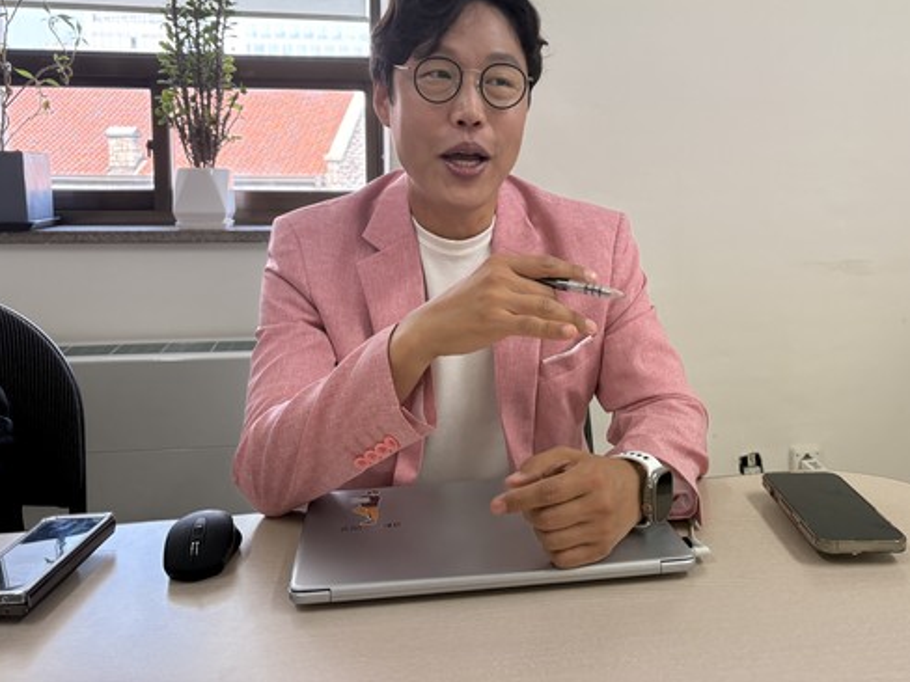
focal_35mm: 32
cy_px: 266
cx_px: 483
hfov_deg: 56.8
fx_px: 841
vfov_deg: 43.9
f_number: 1.6
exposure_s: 1/150
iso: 125
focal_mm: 5.96
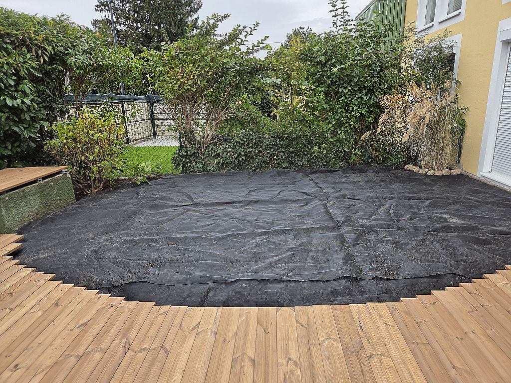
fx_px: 340
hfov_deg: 73.9
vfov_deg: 58.9
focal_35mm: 23
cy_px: 192
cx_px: 256
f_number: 1.8
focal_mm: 5.4
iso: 80
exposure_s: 1/1380
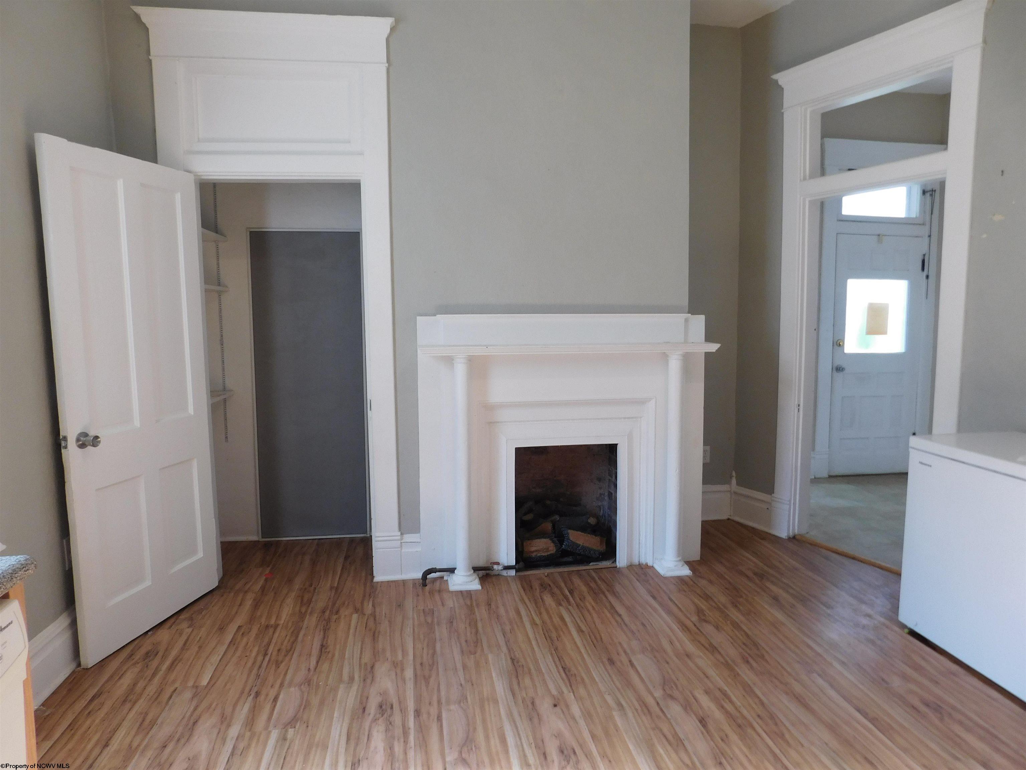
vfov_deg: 58.9
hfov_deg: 73.9
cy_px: 385
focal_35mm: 23
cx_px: 513
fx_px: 682
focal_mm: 4
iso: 125
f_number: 3
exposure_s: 1/50
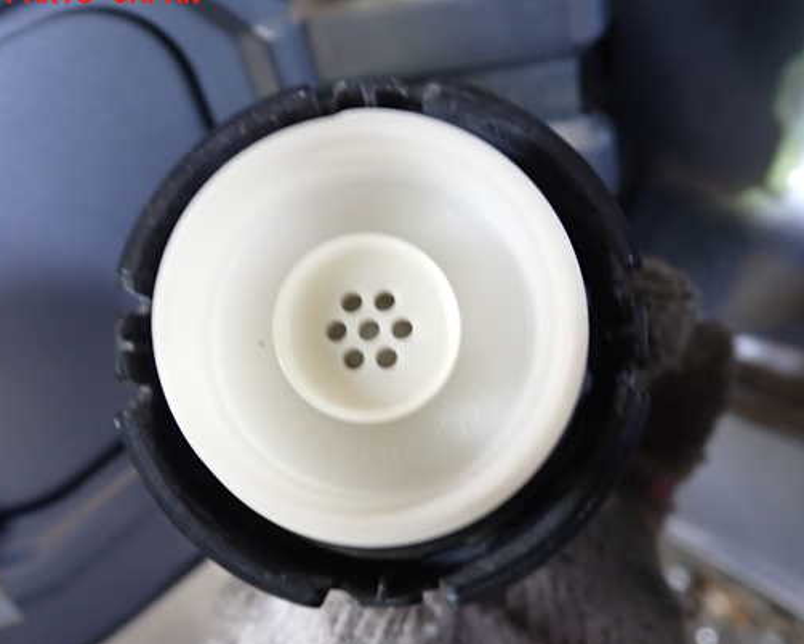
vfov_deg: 42.2
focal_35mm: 35
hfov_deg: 51.5
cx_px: 389
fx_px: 833
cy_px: 333
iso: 250
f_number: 2.3
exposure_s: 1/30
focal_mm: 5.4
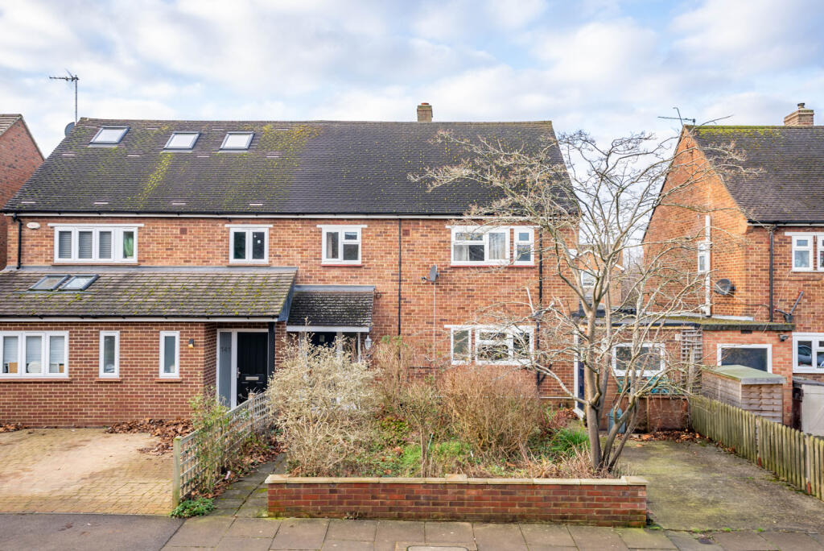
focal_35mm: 28
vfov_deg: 46.5
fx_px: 641
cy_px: 276
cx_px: 412
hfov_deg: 65.4
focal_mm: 28
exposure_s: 1/80
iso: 80
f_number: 4.5
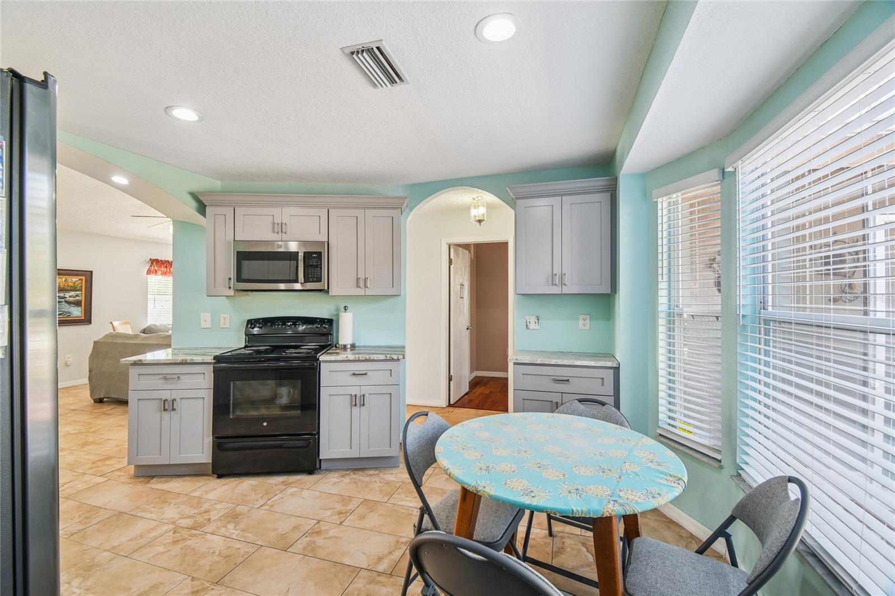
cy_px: 298
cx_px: 448
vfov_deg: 77.3
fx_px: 373
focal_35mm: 15
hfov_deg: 100.4
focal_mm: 10
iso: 100
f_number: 7.1
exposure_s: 1/3.33
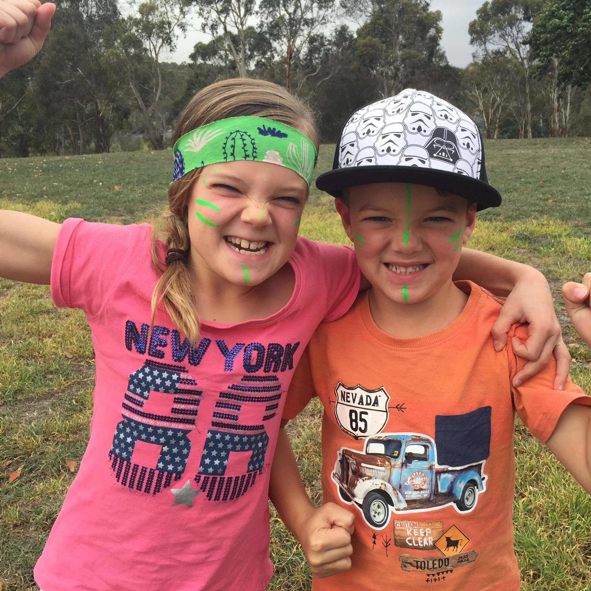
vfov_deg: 47.2
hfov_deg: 47.1
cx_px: 335
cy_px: 294
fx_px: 676
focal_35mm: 35
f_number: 2.2
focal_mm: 4.15
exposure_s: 1/670
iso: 32
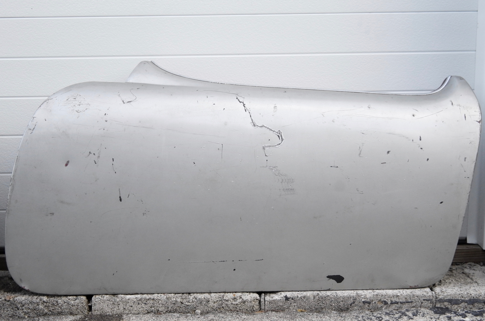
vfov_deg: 34.1
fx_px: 524
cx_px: 242
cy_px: 160
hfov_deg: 49.6
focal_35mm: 39
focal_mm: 26.2
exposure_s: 1/640
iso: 800
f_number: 4.2
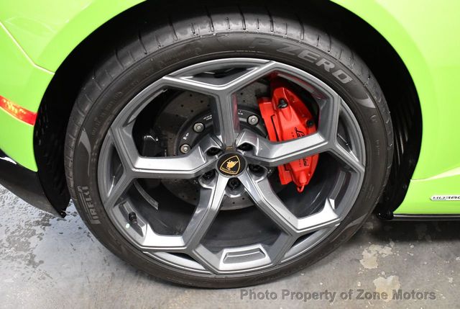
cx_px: 230
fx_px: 461
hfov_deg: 53.1
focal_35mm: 36
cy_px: 154
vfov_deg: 37.0
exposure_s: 1/125
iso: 2800
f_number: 3.5
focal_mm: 18
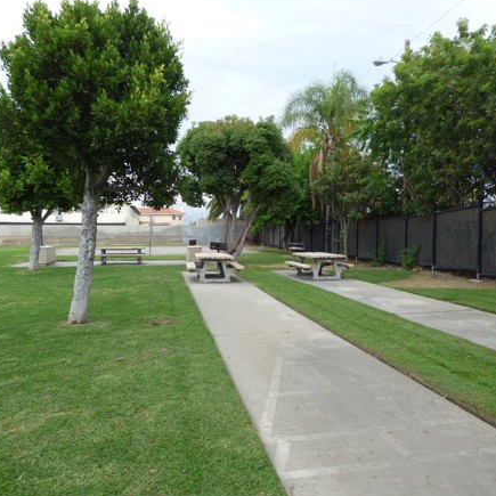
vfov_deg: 60.9
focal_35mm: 26
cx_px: 258
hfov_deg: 60.9
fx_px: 421
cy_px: 257
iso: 100
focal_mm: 3.58
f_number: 2.8
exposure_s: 1/80
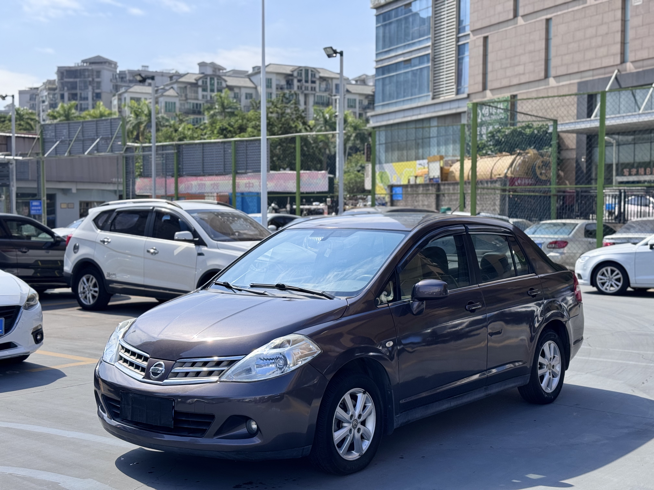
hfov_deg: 39.7
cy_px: 245
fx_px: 907
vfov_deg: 30.3
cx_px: 327
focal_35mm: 48
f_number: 1.78
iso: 64
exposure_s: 1/3610
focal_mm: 6.76
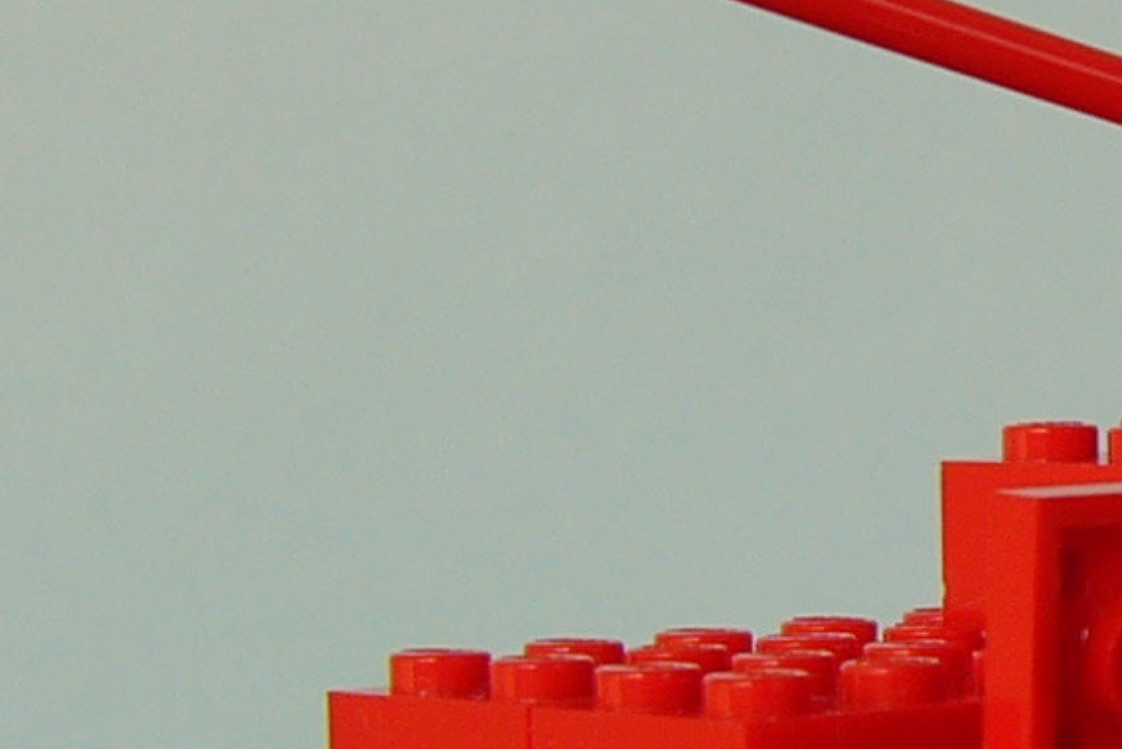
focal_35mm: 211
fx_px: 6577
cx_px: 1687
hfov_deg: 9.5
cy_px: 358
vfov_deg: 6.5
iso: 50
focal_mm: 8.3
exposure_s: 1/80
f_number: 2.8
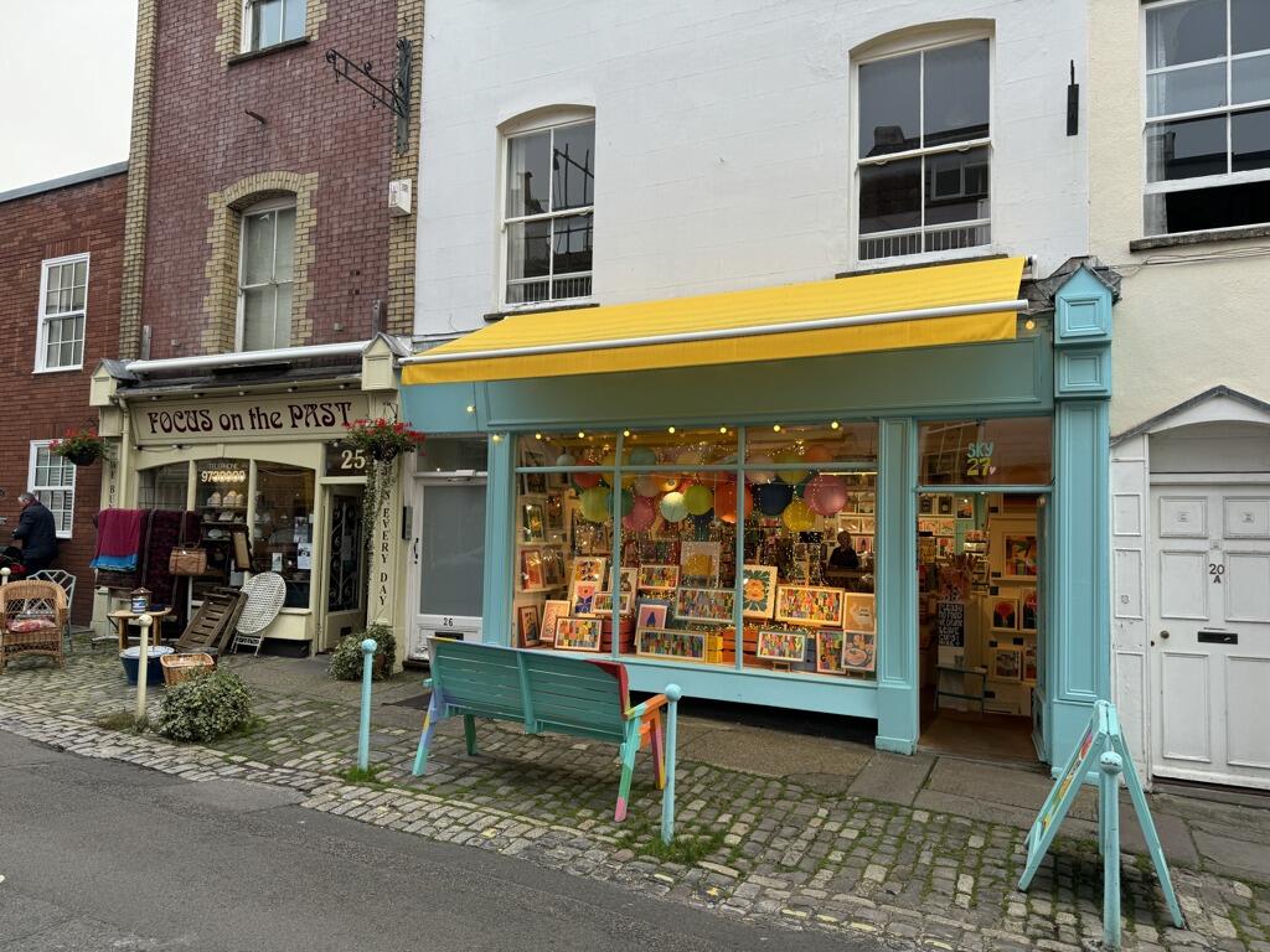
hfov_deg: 71.6
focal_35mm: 24
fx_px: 881
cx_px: 635
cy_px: 476
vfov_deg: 56.8
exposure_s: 1/184
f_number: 1.78
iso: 64
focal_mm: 6.76
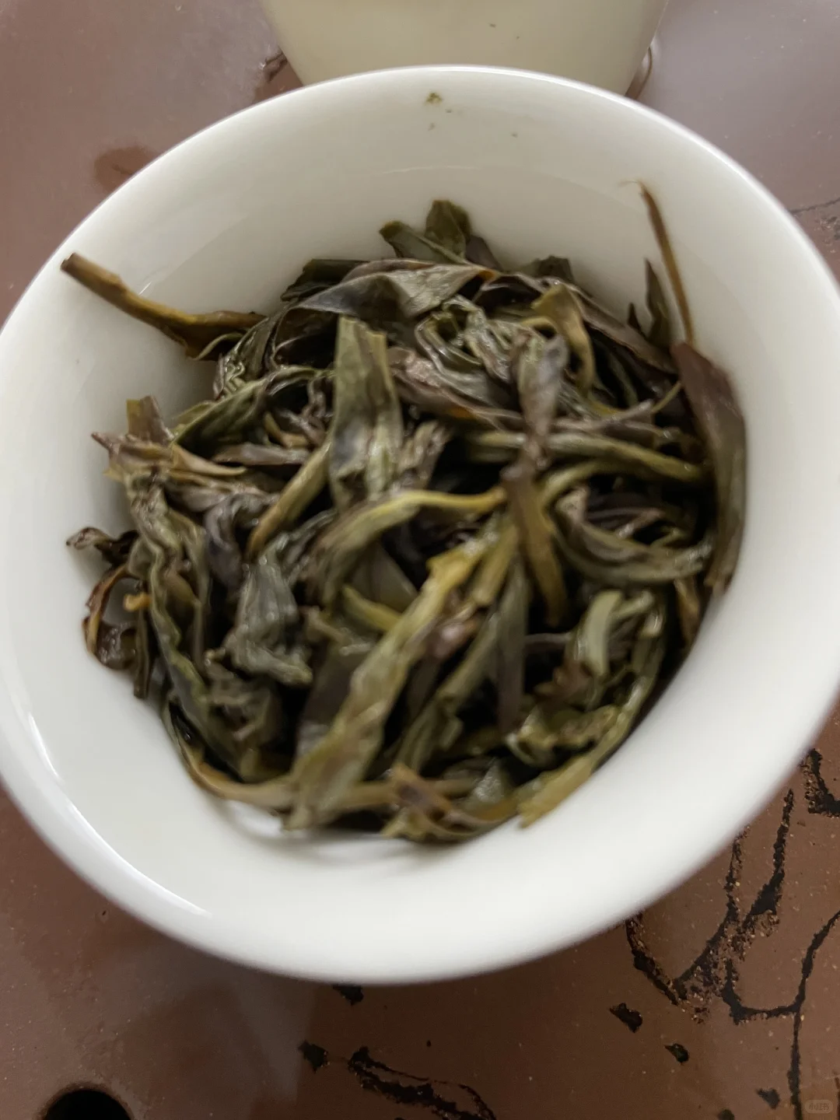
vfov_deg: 67.3
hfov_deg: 53.1
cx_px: 420
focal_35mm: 26
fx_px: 841
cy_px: 560
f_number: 1.6
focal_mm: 4.2
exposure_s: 1/50
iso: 320
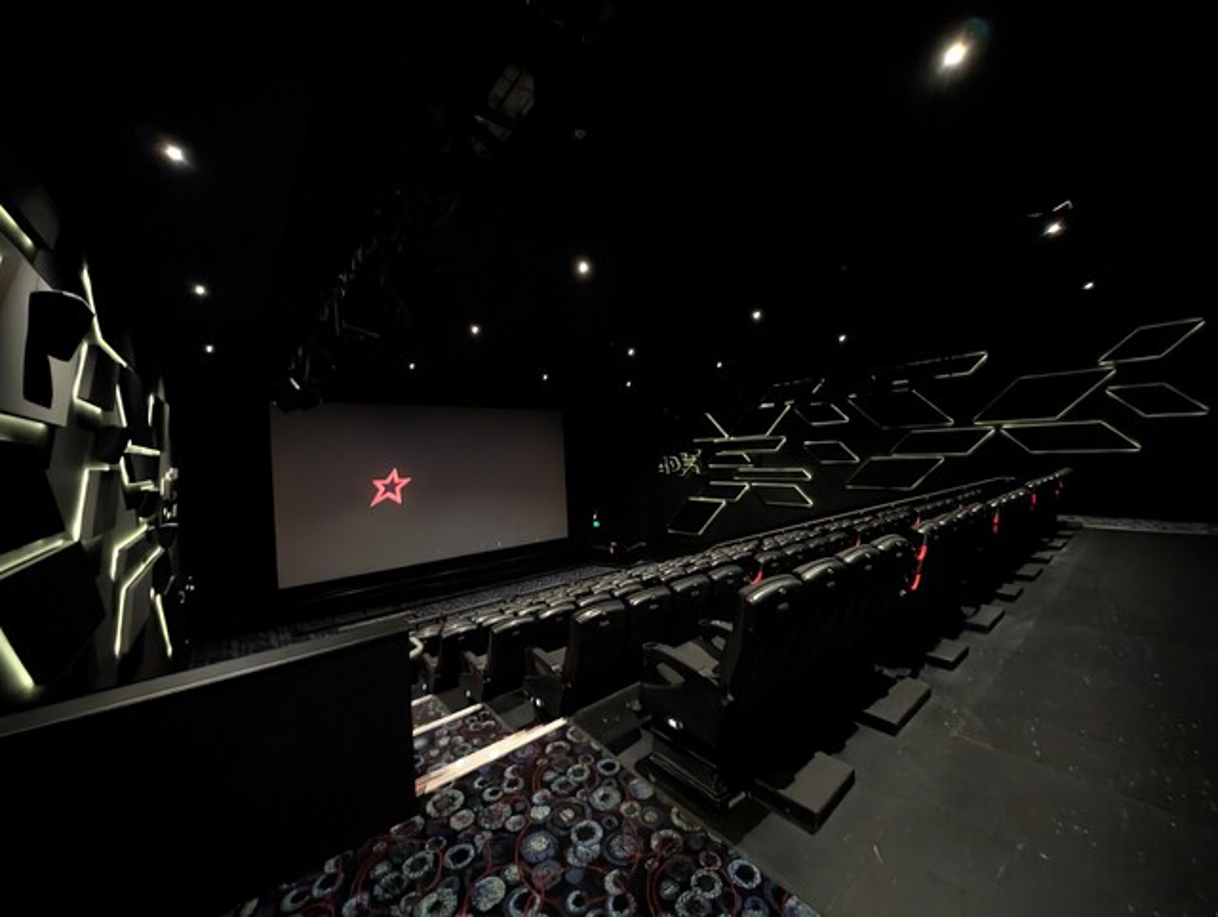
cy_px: 458
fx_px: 423
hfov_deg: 110.5
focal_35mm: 12
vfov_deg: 94.6
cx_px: 609
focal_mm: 2.23
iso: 2939
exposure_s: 1/15
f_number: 1.95
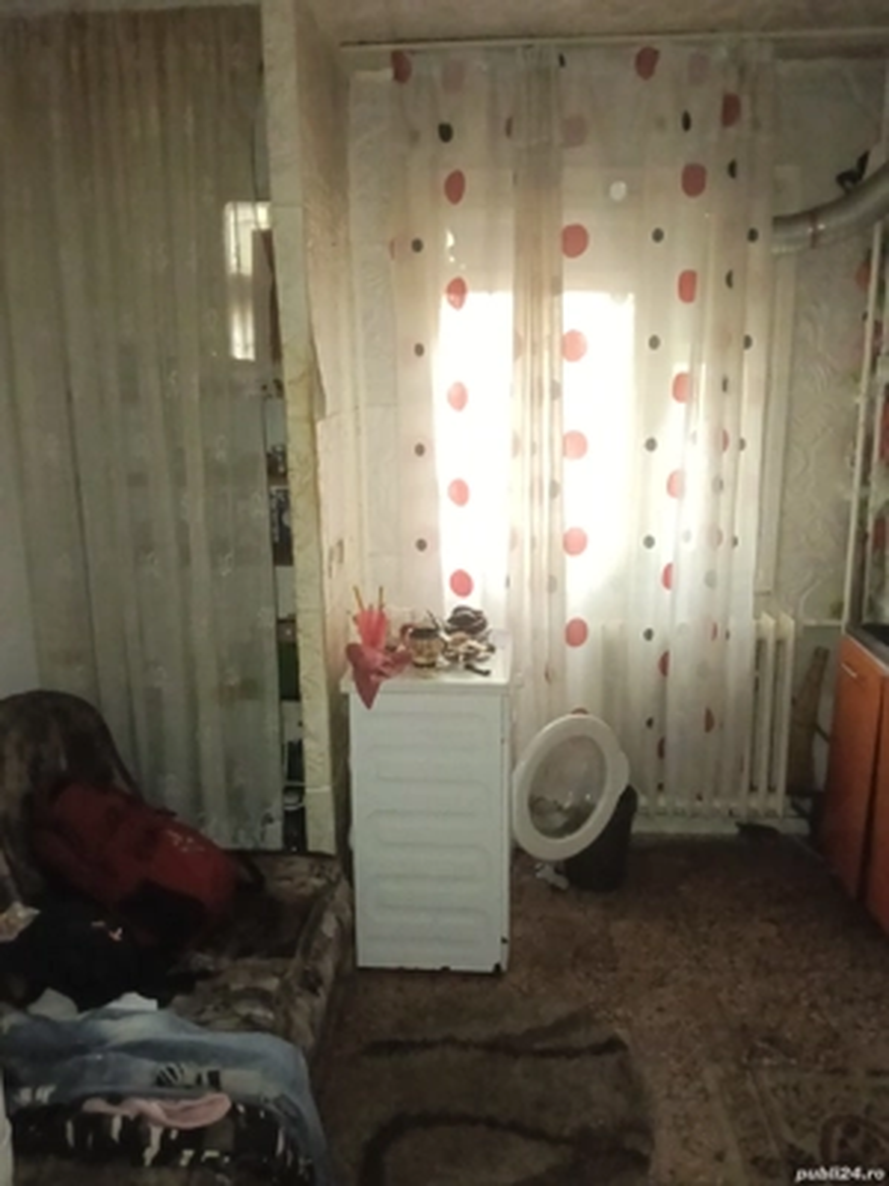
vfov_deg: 65.3
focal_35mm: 27
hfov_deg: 51.4
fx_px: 925
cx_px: 444
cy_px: 593
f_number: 1.8
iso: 2500
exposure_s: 1/14.3
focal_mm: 3.98
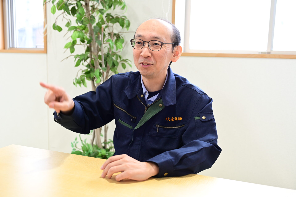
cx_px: 148
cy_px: 98
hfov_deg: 53.1
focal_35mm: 36
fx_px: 296
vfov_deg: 36.9
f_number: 2.8
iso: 800
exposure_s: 1/160
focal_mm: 36
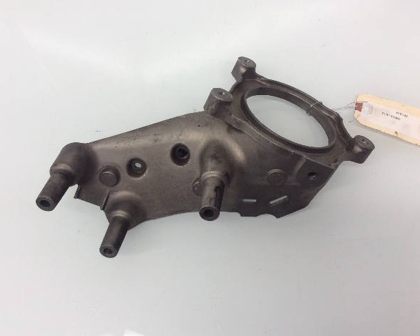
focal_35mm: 34
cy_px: 167
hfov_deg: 52.8
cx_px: 193
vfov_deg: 43.4
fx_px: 423
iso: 40
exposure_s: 1/60
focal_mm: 3.3
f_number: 2.4
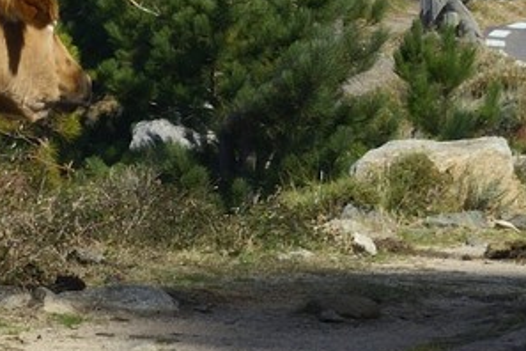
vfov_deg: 4.1
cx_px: -163
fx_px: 4880
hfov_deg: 6.1
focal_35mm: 334
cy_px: -410
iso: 400
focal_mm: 62
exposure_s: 1/400
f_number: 14
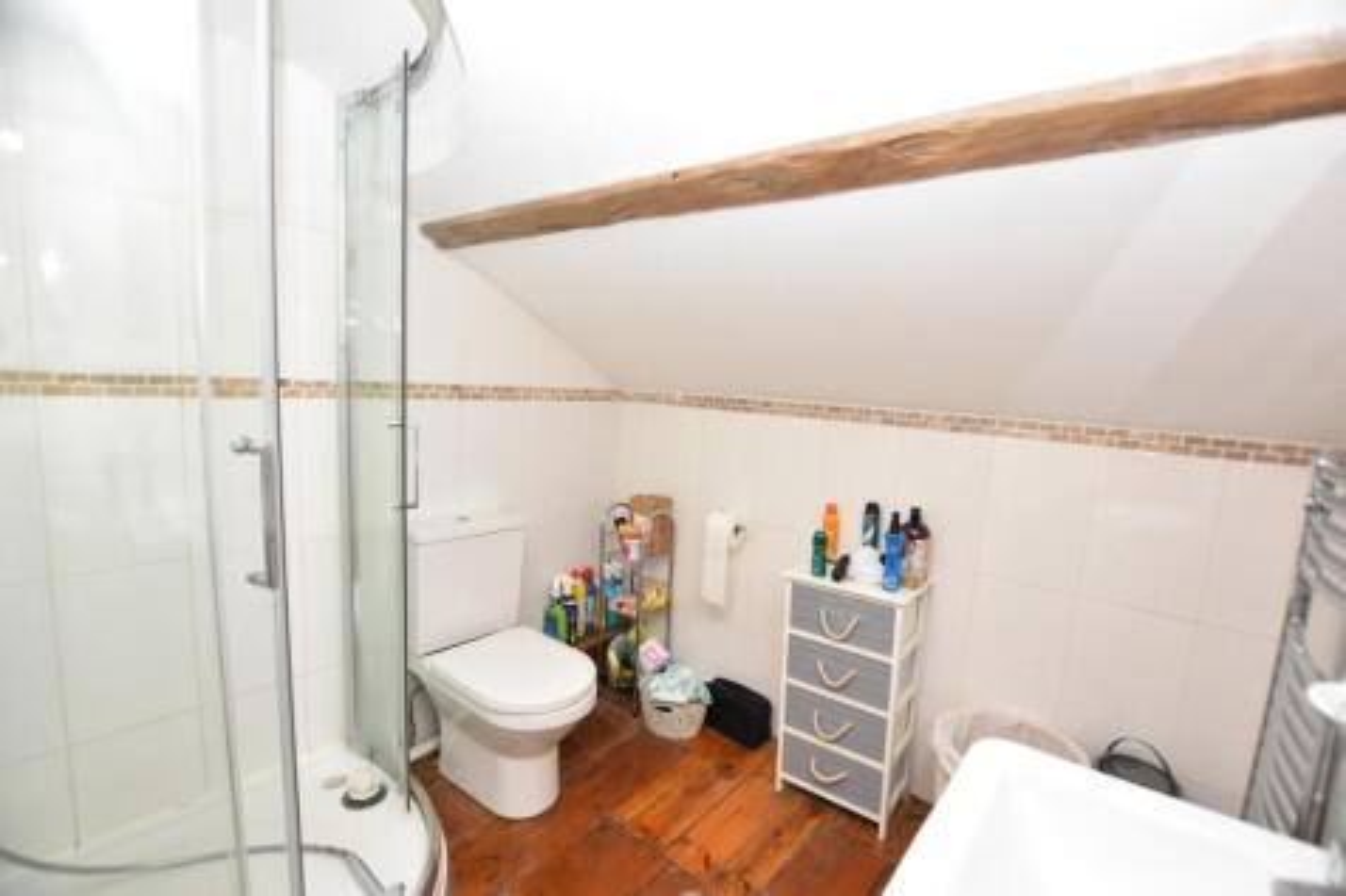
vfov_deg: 77.3
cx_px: 673
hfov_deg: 100.4
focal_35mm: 15
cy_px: 448
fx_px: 561
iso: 560
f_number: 4
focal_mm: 10
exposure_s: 1/60
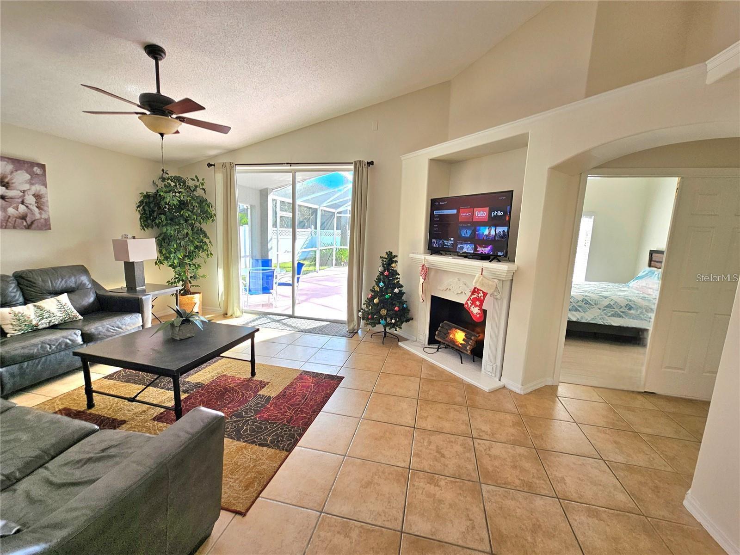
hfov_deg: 106.2
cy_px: 278
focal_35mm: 13
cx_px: 370
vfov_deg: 89.9
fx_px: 278
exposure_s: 1/125
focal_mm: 2.2
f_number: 2.2
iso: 50
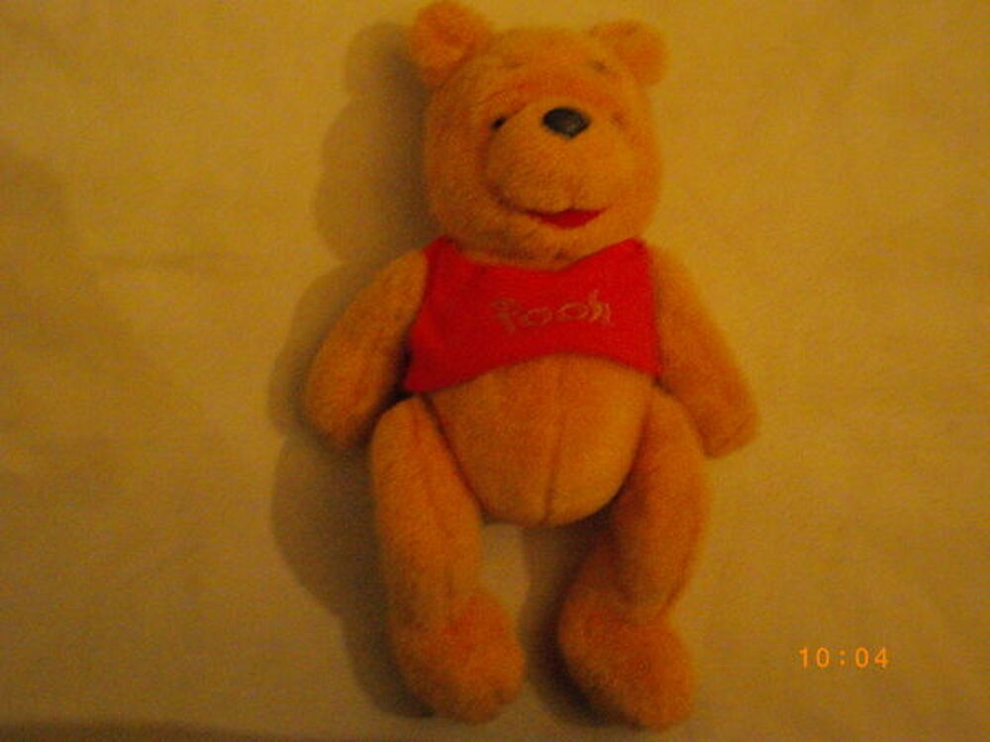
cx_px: 495
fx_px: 1115
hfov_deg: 47.9
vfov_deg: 36.8
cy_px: 371
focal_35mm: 39
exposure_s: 1/8
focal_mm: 7.1
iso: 800
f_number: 3.2
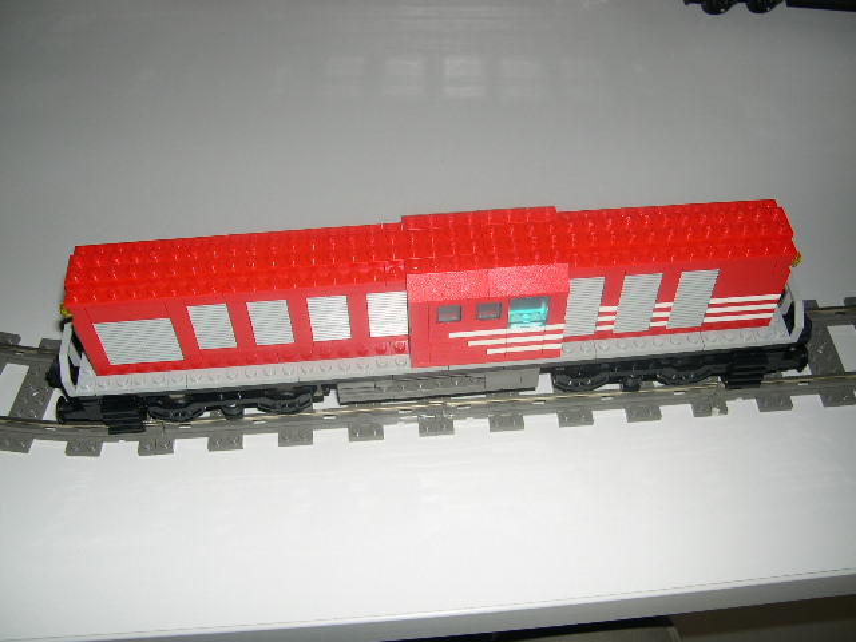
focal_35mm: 38
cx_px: 428
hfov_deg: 49.0
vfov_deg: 37.7
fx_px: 940
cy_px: 321
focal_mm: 8
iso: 100
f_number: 2.8
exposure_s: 1/60
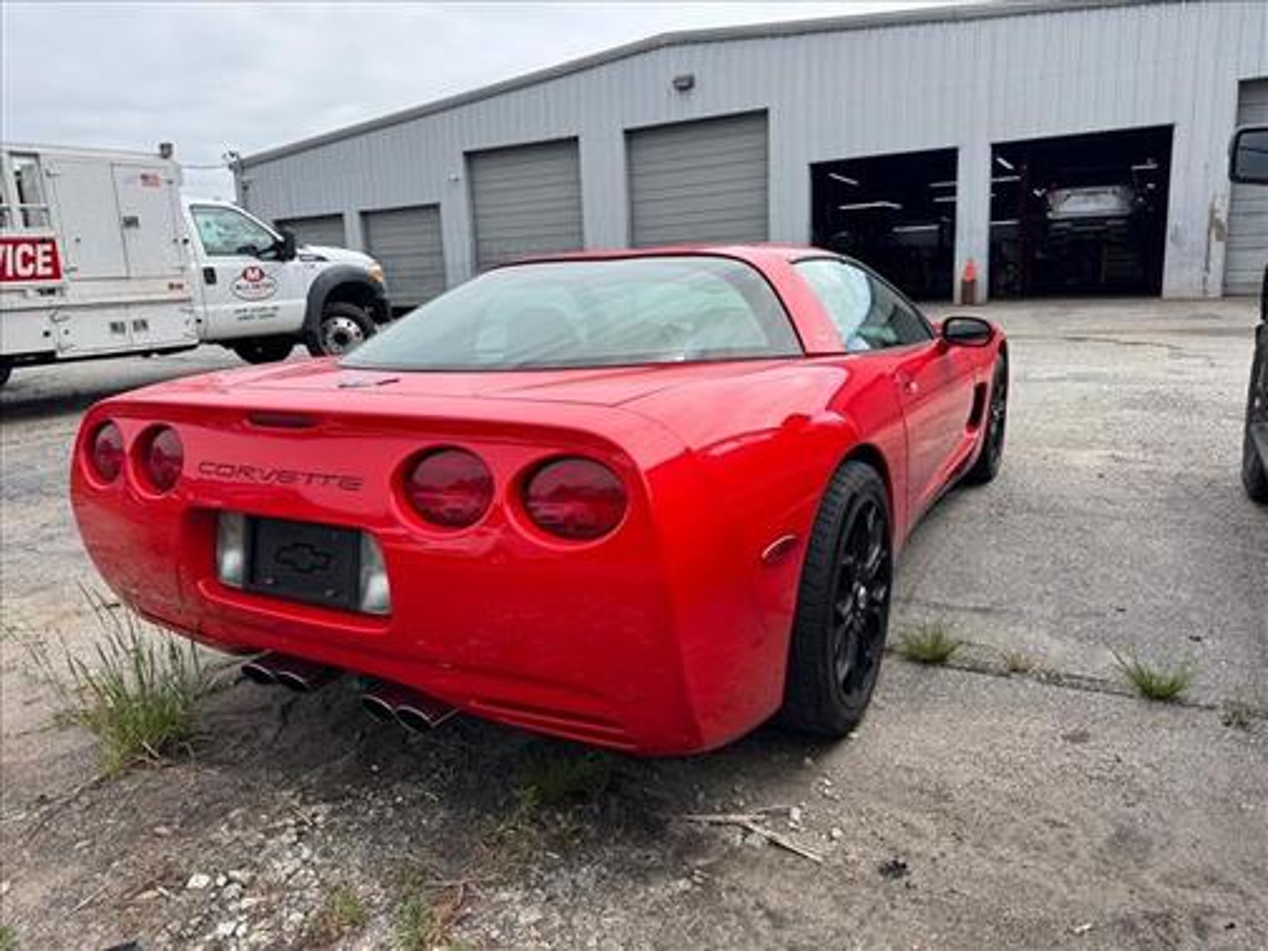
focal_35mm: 24
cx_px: 634
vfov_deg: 56.8
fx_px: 879
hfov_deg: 71.6
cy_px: 476
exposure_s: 1/2833
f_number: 1.78
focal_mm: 6.76
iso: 80
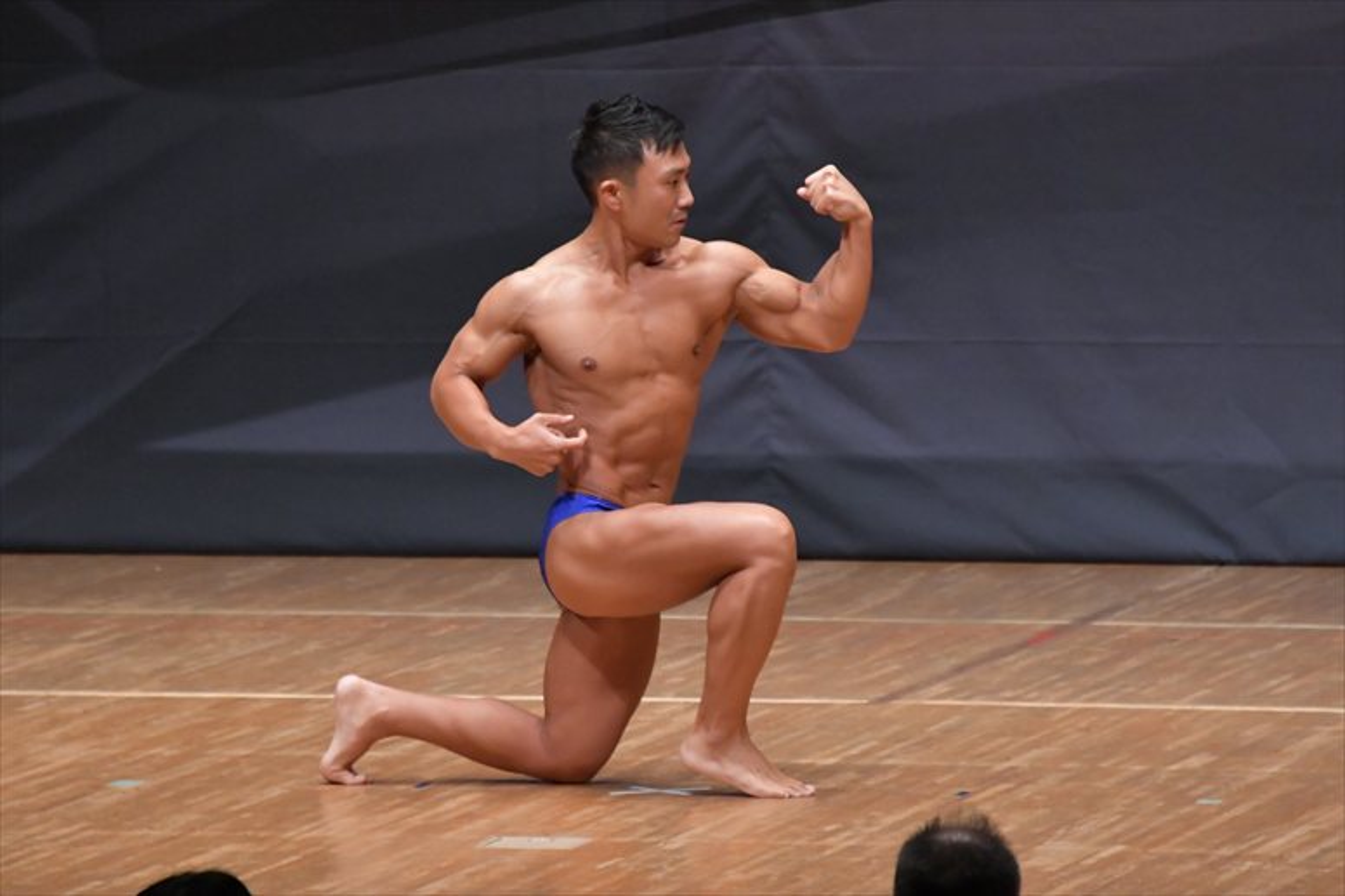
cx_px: 672
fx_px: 14004
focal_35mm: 375
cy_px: 448
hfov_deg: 5.5
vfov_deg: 3.7
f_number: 5.6
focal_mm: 250
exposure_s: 1/400
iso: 6400
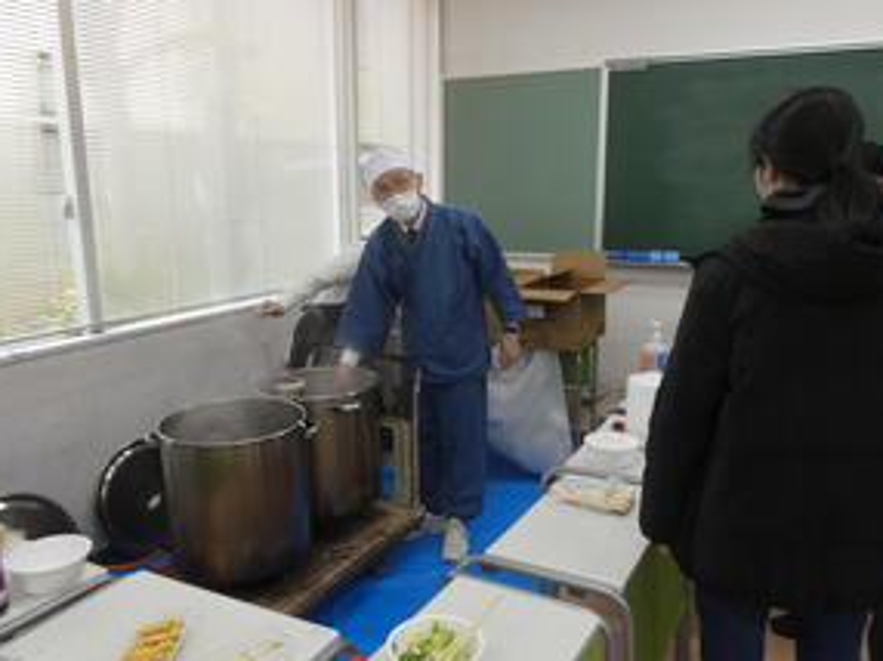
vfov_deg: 49.7
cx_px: 457
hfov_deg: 63.5
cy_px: 337
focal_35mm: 28
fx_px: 714
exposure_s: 1/60
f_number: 2.8
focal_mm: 3.6
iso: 80
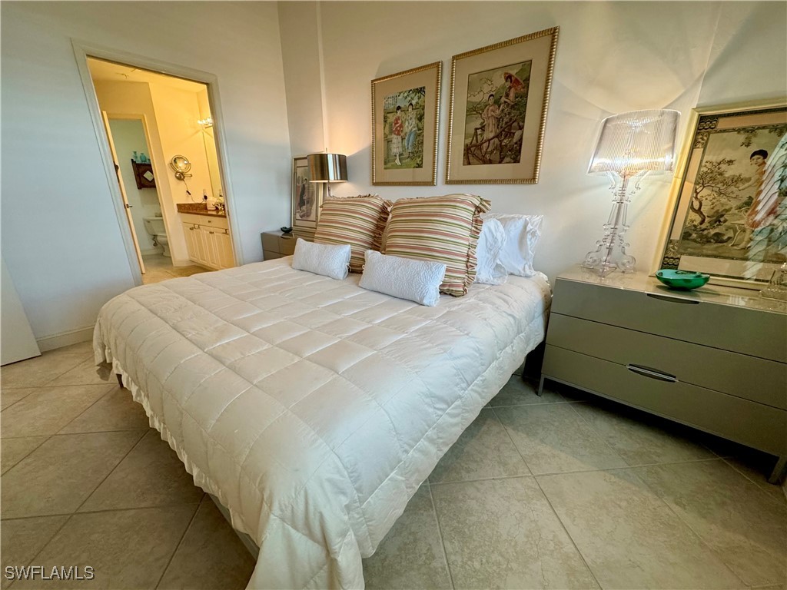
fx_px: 318
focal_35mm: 14
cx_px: 394
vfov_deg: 85.7
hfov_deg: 102.1
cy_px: 295
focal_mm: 2.22
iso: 250
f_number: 2.2
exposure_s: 1/120
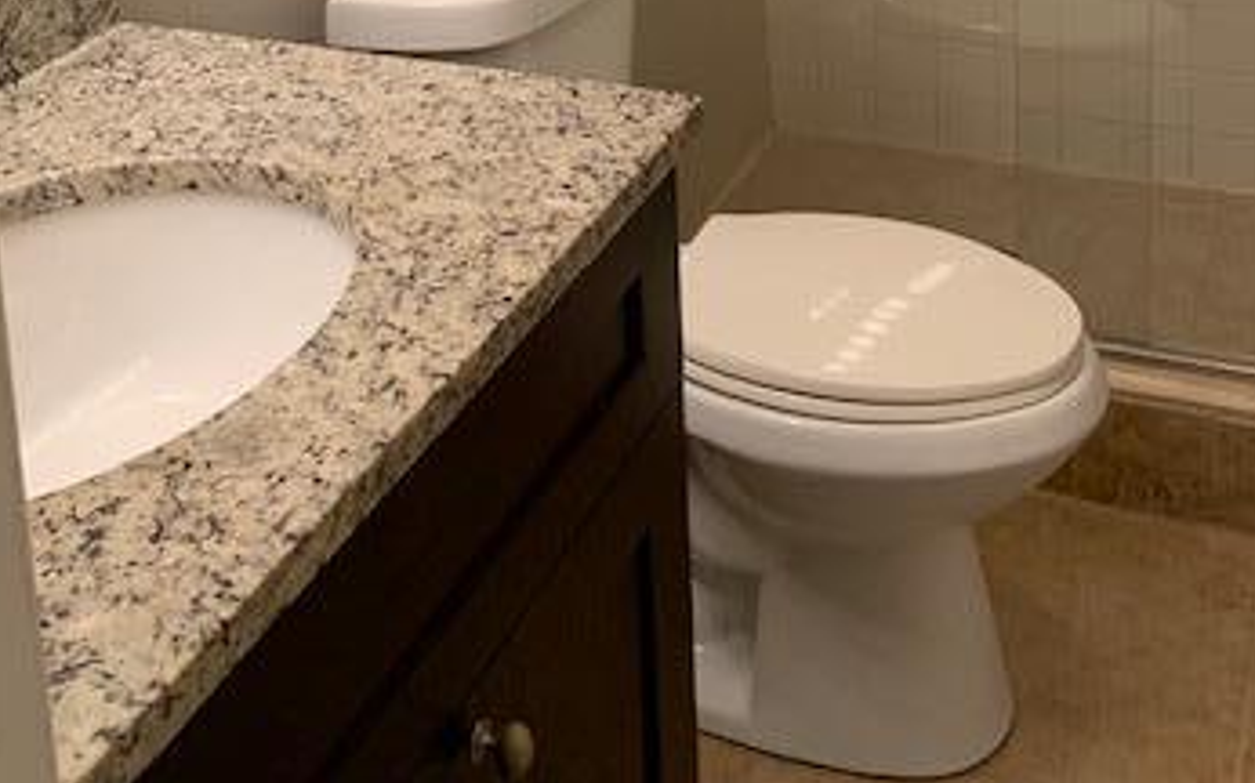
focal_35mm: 51
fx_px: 1744
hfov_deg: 39.5
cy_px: -315
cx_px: 733
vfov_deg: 22.0
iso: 125
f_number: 1.8
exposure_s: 1/60
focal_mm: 4.25
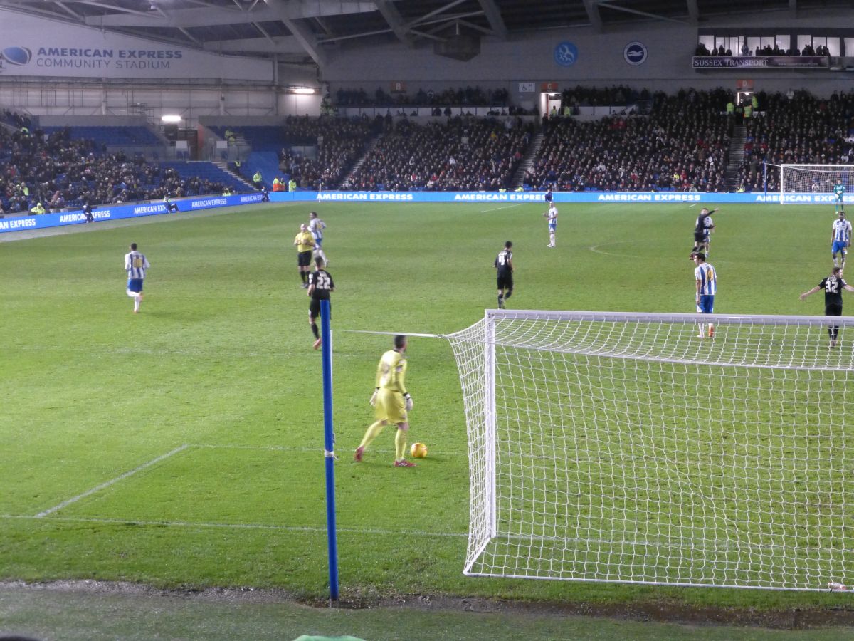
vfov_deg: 18.7
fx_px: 1949
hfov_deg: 24.7
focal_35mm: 79
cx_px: 427
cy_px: 320
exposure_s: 1/30
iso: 800
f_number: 5.1
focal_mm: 14.2
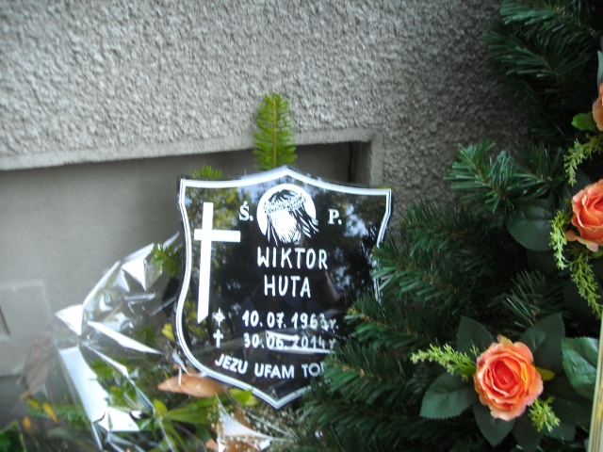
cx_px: 302
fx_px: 610
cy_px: 226
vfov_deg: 40.7
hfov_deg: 52.6
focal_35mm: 35
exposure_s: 1/60
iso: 183
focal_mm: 5.7
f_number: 2.8
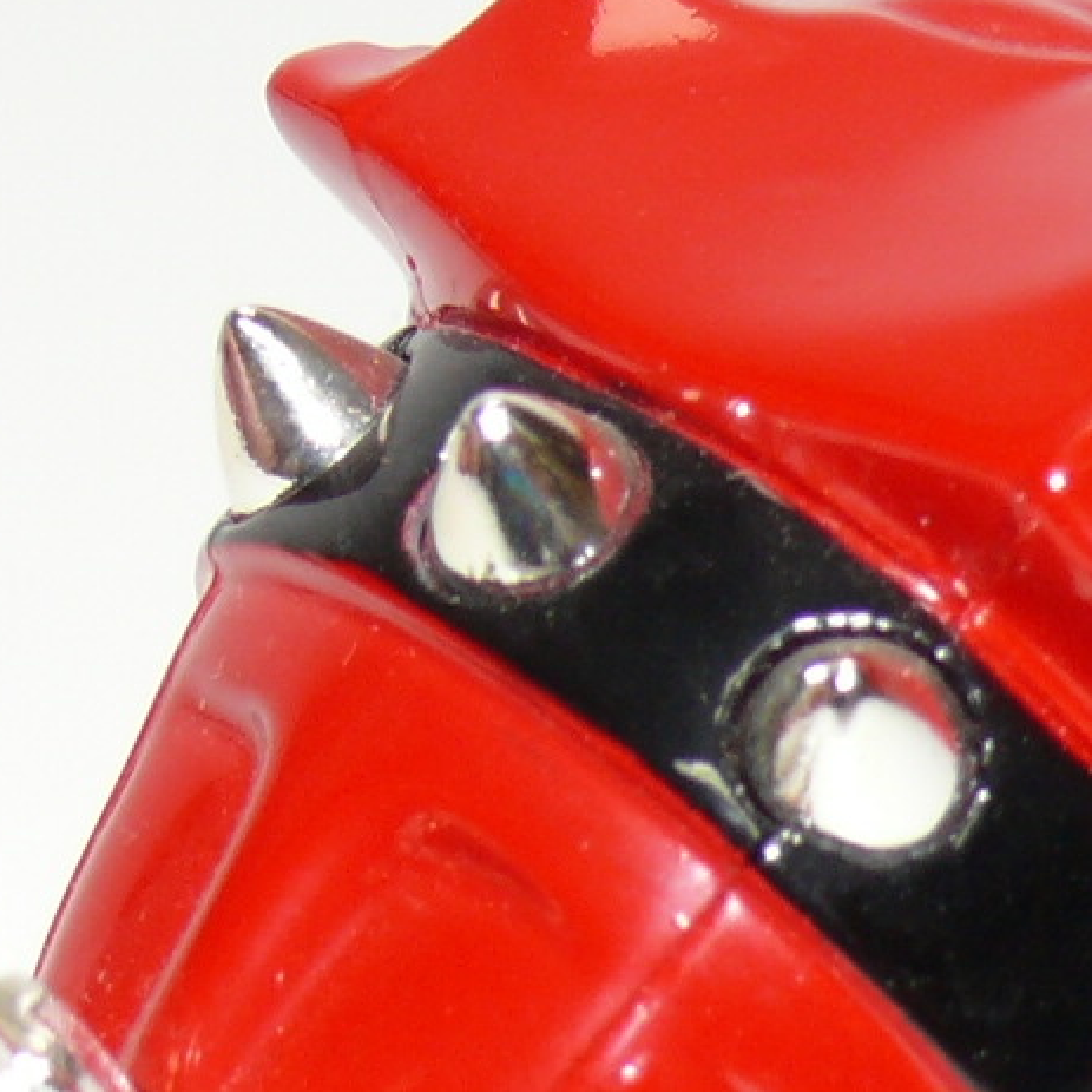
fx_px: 9494
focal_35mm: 266
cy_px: 873
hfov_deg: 6.6
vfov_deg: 6.6
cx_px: 870
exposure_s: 1/30
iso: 100
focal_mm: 12.2
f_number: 4
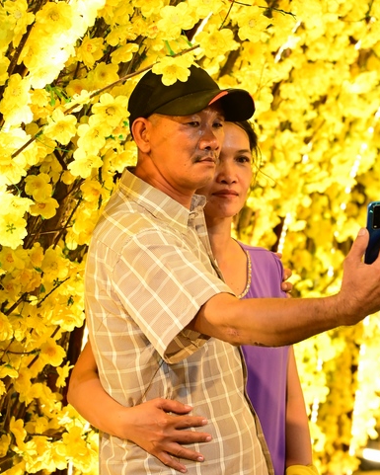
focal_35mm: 152
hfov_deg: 10.2
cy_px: 187
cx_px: 203
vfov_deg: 12.7
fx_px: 2136
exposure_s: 1/80
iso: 5000
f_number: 6.3
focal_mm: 120
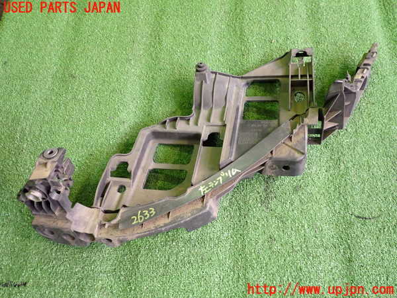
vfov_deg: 46.8
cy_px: 149
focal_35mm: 30
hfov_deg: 60.0
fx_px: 344
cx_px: 198
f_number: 2.3
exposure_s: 1/30
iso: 250
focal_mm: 5.4
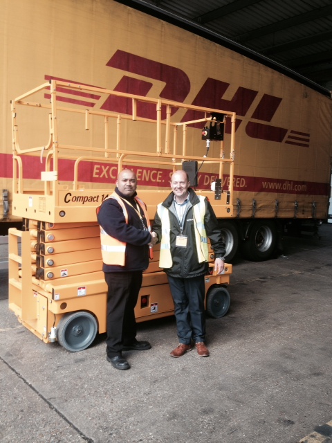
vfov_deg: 52.6
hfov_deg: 40.7
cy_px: 222
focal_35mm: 35
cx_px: 166
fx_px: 448
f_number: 2.4
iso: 50
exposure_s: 1/143
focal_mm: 4.28
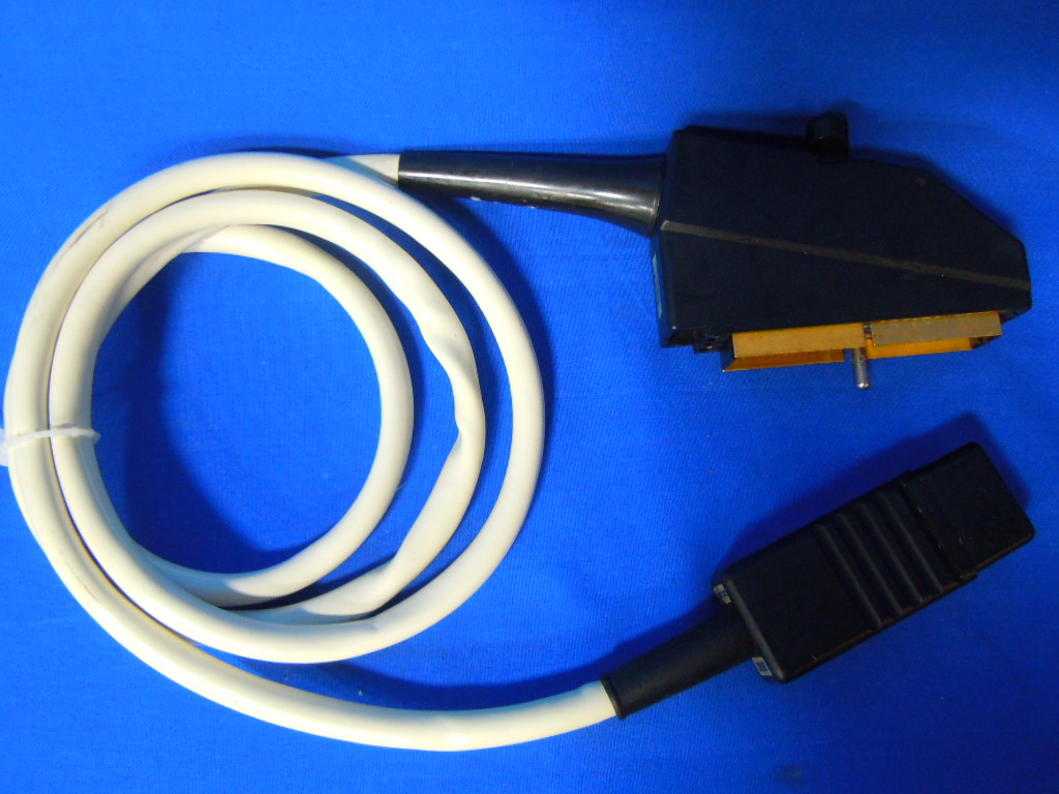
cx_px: 530
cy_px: 397
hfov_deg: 60.0
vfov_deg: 46.8
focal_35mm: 30
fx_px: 918
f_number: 3.5
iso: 400
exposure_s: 1/10
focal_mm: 5.4
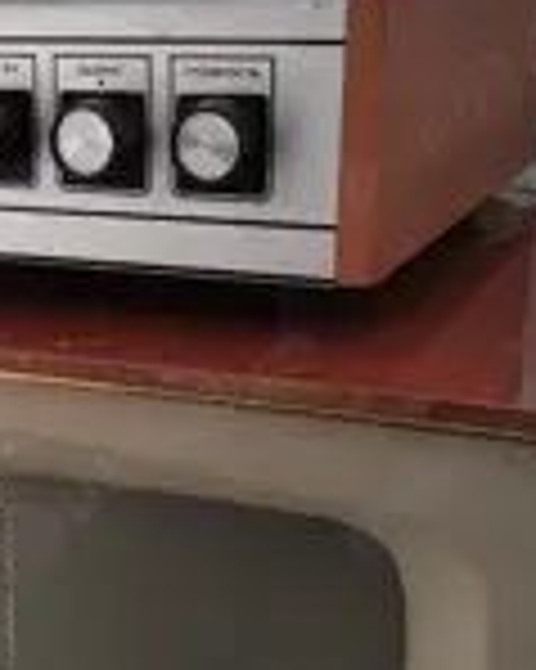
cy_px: 513
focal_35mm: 68
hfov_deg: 21.7
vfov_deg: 27.5
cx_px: 9
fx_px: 1350
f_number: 1.9
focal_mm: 4.95
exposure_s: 1/50
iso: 4130
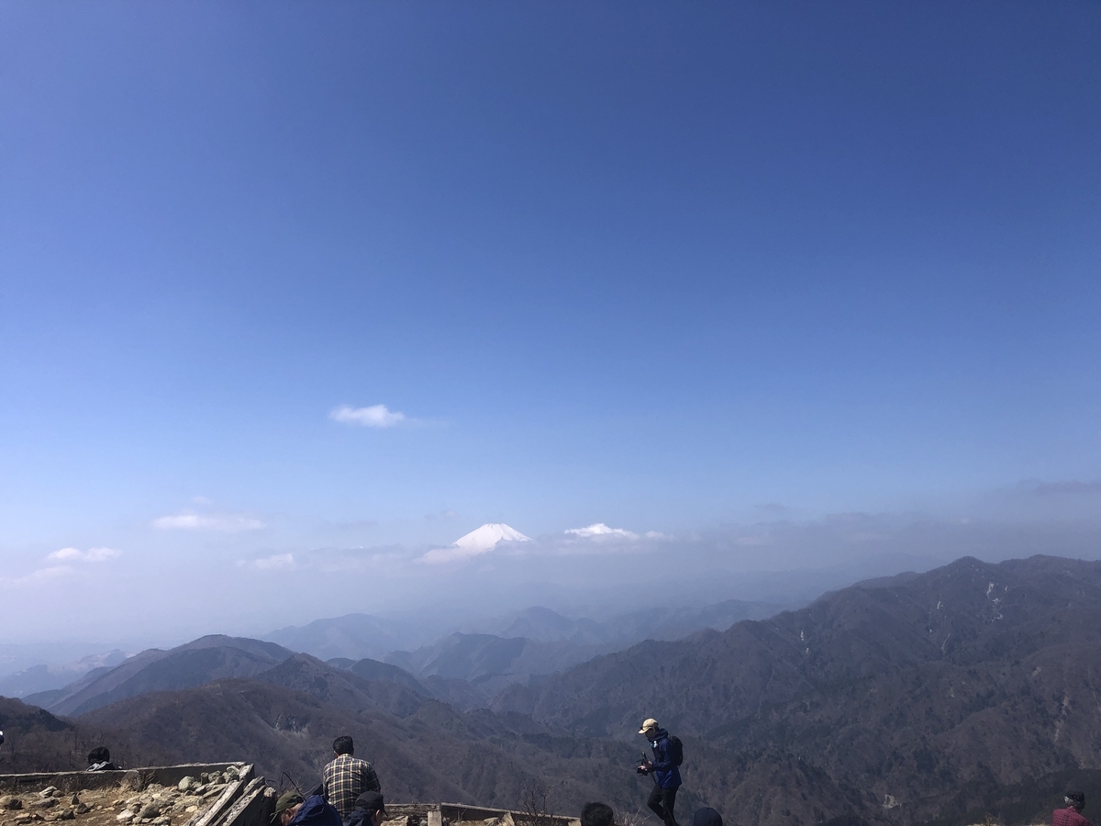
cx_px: 550
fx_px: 891
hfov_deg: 63.4
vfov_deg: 49.7
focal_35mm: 28
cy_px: 413
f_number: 1.8
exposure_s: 1/2825
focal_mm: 3.99
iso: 20
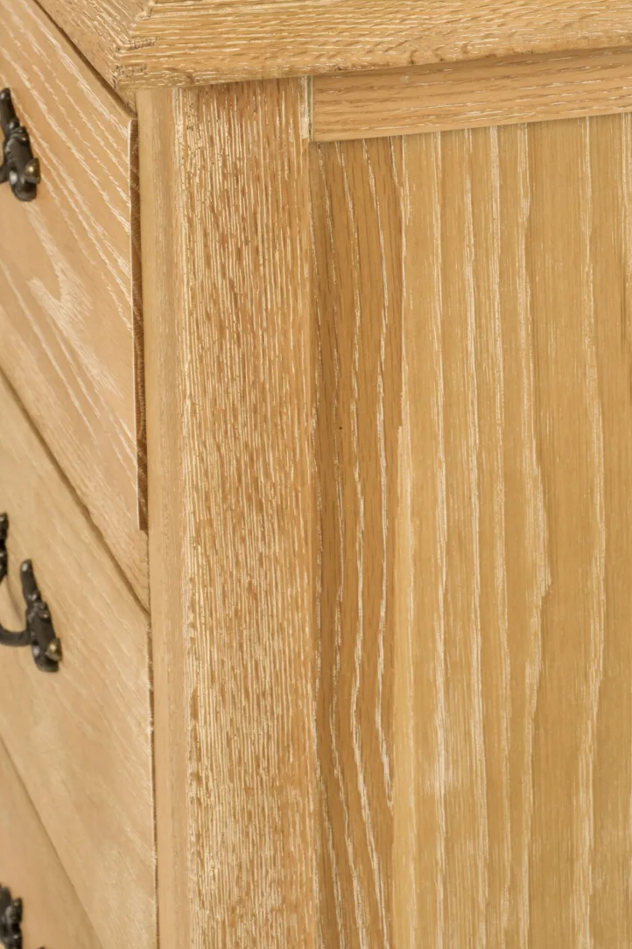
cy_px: 344
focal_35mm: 134
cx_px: 341
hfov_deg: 10.2
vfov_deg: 15.3
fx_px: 3531
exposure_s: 1/15
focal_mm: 70
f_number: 13
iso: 160
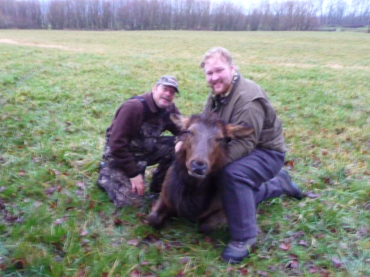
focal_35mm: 34
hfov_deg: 54.0
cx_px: 185
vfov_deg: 41.8
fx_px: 363
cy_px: 138
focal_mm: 5.6
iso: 800
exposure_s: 1/15
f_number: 3.6
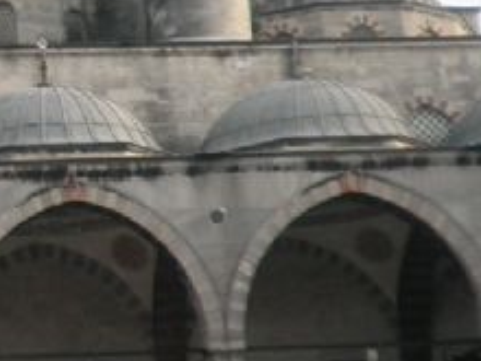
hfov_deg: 15.2
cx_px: -216
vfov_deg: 12.2
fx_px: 1681
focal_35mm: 121
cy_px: 83
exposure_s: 1/320
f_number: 2.6
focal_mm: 4.65
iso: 64
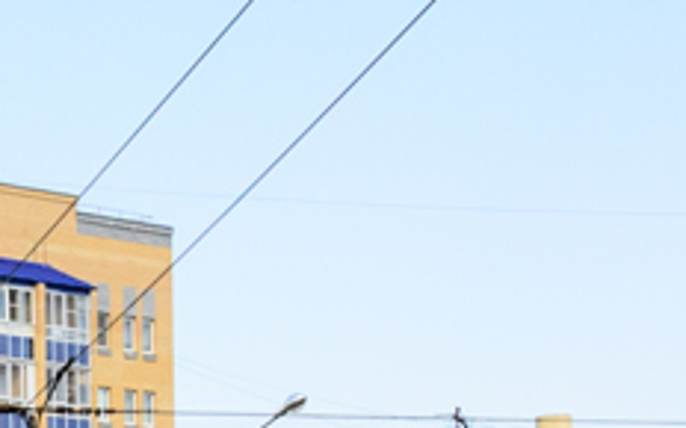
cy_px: 393
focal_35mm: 174
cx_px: -346
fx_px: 3253
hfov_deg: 11.5
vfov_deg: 7.5
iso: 200
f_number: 7.1
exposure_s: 1/800
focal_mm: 22
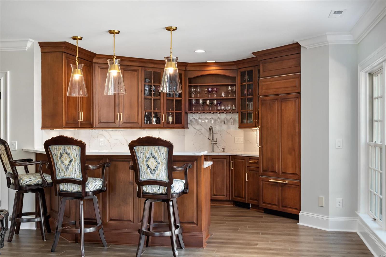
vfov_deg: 31.9
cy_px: 128
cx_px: 193
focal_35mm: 42
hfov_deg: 46.4
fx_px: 450
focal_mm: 21
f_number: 8
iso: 400
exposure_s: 1/40
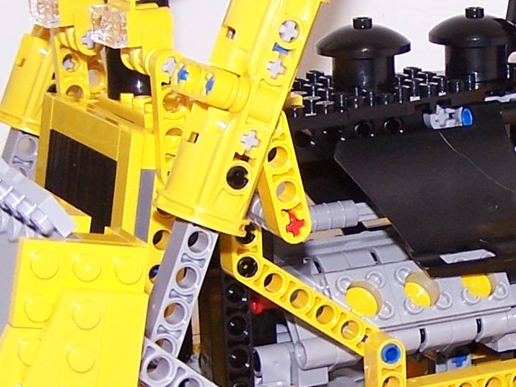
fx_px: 2042
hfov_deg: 14.1
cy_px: 222
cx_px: 564
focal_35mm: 137
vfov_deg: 10.8
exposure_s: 1/60
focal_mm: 6.3
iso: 80
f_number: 2.8
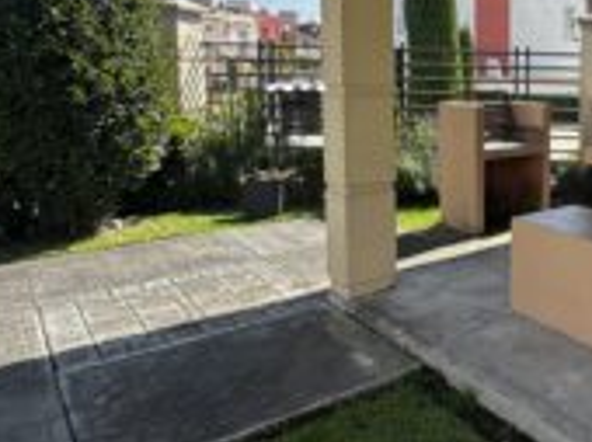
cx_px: 651
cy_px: 132
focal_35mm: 33
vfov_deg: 42.0
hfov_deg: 43.1
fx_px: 564
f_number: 2.2
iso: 40
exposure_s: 1/548
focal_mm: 2.22
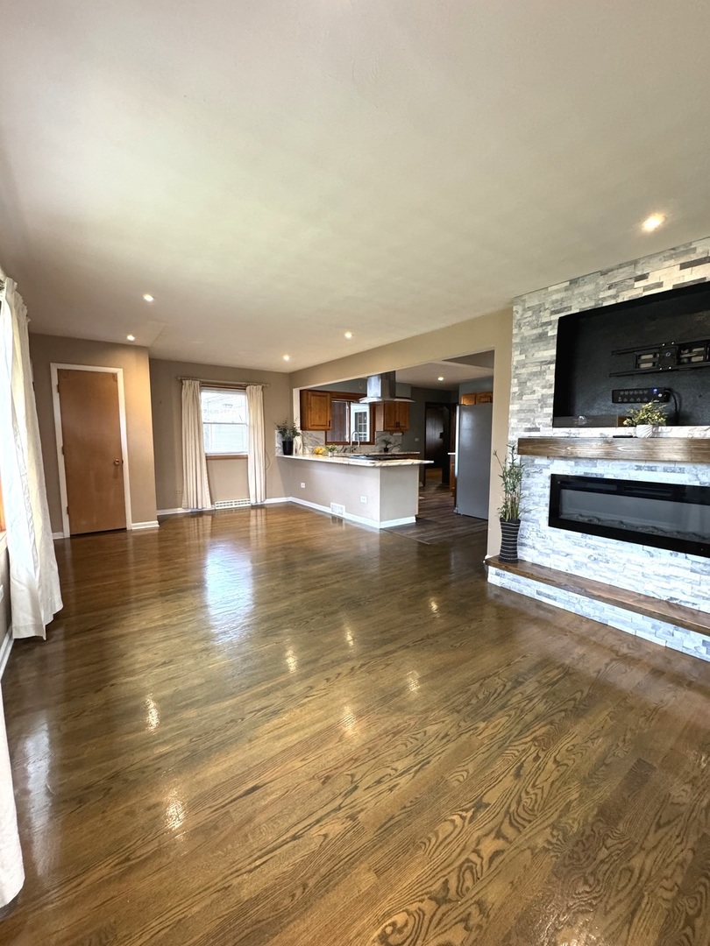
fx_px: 383
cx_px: 355
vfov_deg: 102.1
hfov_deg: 85.7
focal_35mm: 14
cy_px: 473
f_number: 2.2
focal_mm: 2.22
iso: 400
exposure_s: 1/60
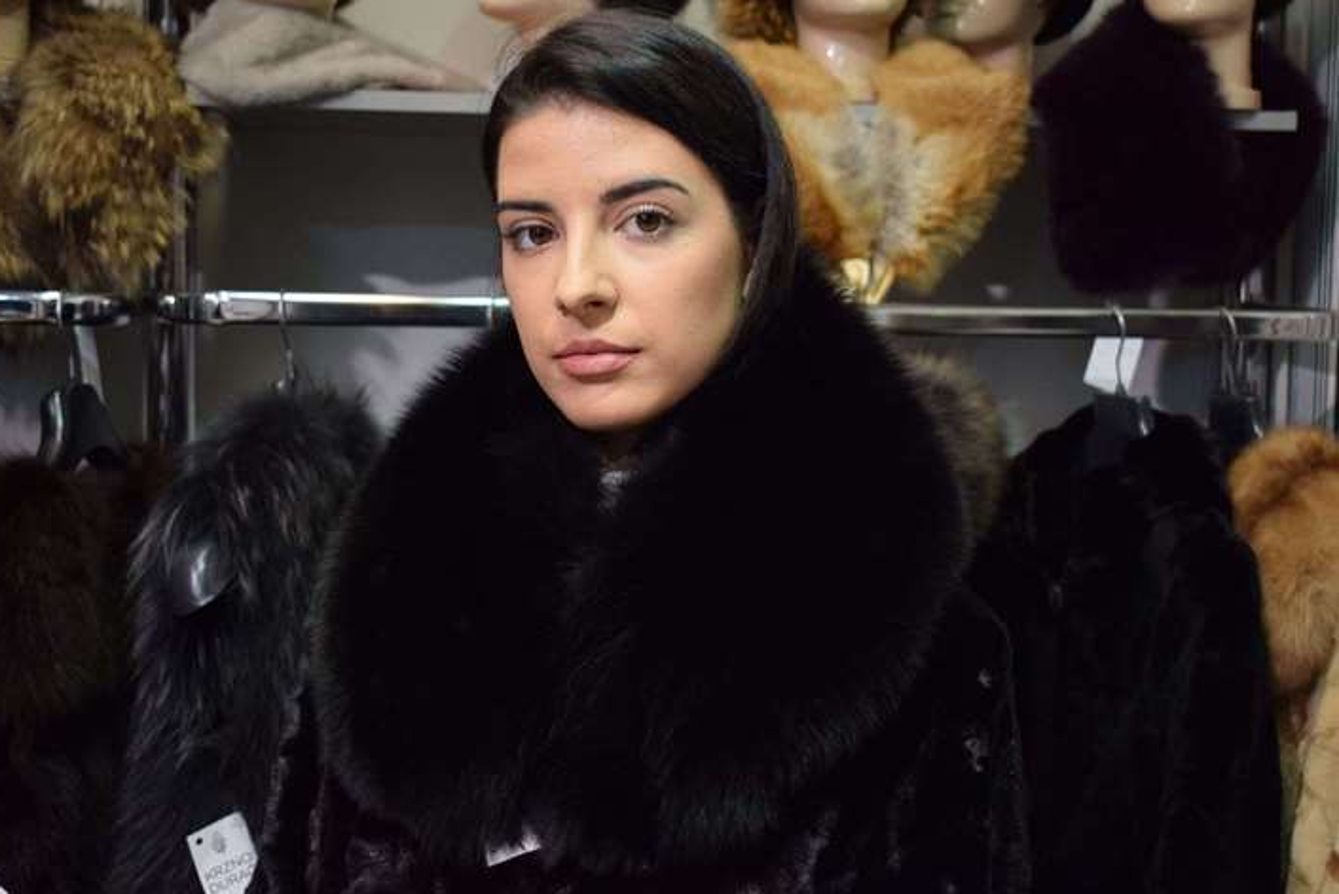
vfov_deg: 26.0
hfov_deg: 38.2
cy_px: 440
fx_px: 1934
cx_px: 658
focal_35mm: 52
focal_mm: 34
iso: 800
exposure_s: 1/40
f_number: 4.5
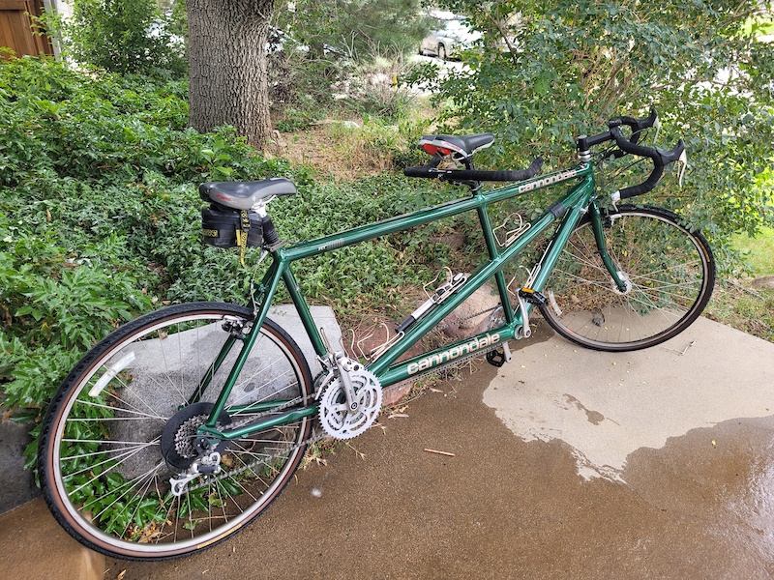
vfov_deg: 53.1
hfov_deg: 67.3
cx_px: 387
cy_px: 290
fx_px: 581
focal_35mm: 26
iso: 100
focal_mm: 5.4
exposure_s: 1/120
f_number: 1.8
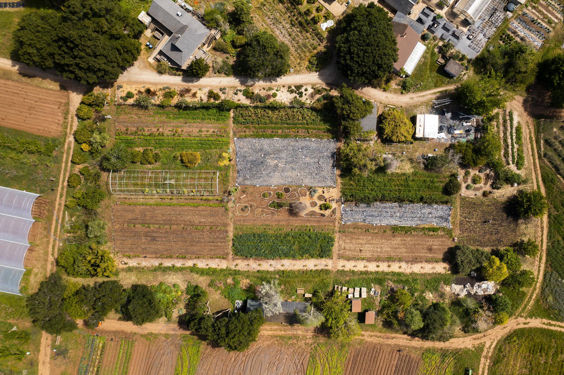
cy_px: 188
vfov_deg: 46.4
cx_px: 282
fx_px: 438
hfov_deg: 65.5
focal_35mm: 28
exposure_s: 1/200
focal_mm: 10.26
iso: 400
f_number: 3.5
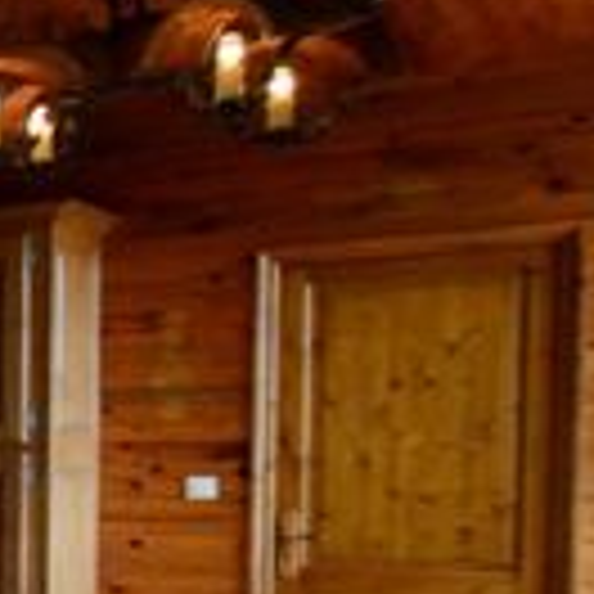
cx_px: -983
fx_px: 1320
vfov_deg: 24.7
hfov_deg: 13.4
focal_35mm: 68
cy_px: 518
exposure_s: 1/100
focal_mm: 10
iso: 400
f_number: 5
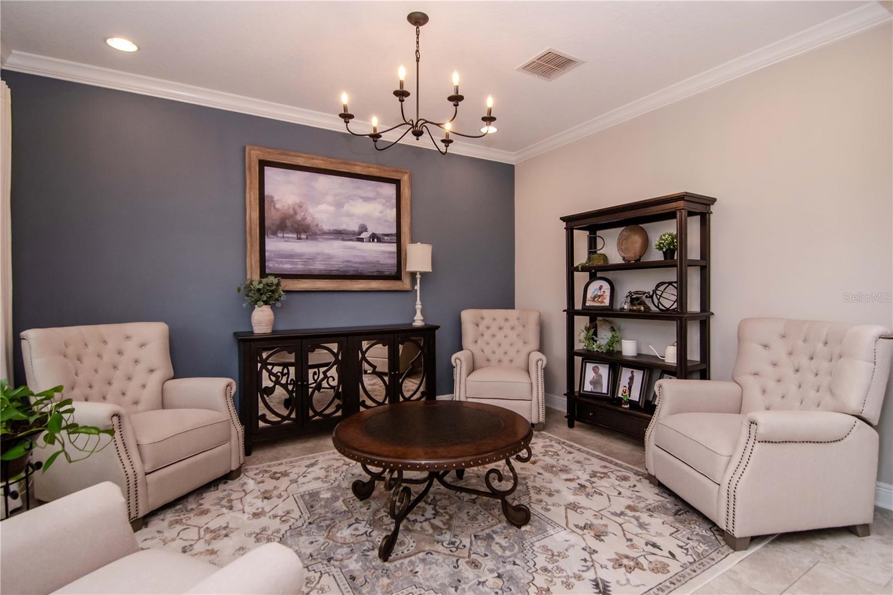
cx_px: 446
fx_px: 409
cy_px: 298
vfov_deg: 72.0
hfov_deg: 95.0
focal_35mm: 16
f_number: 7.1
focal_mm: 11
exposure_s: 1/160
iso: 1250
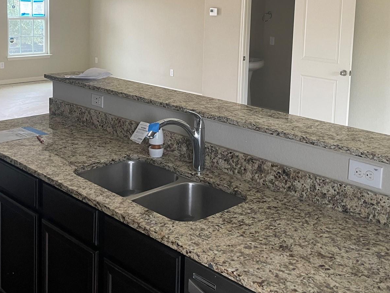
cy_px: 60
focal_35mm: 43
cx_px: 170
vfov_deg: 32.7
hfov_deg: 43.8
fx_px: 484
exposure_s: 1/88
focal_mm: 5.1
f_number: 1.6
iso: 125
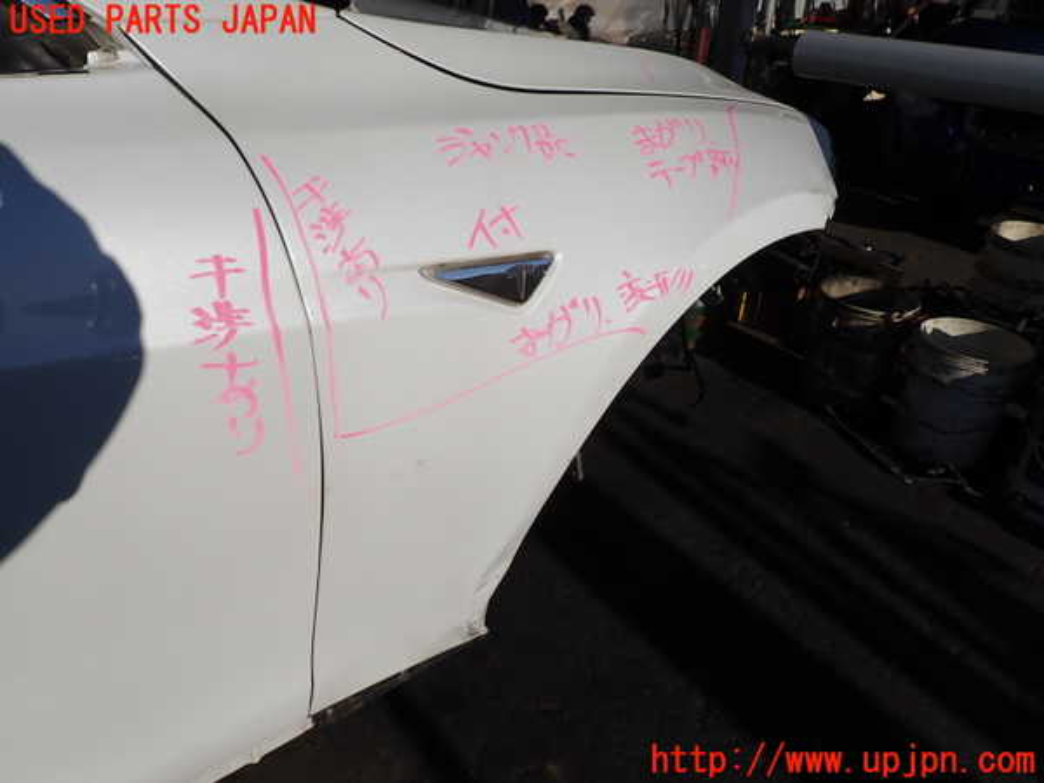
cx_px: 522
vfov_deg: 54.9
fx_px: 754
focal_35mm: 25
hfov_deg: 69.4
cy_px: 392
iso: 100
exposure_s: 1/500
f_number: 8
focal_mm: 4.5
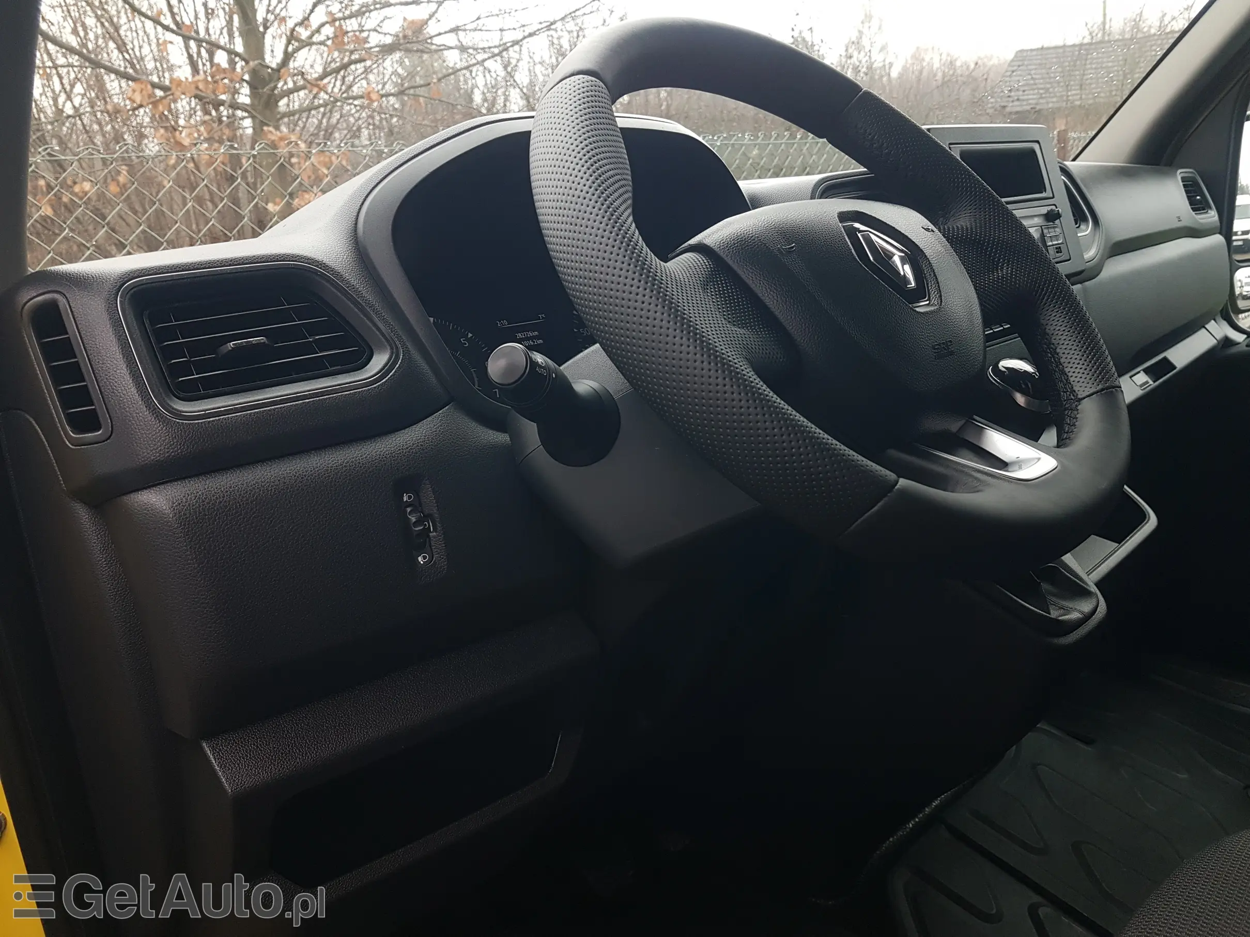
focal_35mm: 26
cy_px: 468
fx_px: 939
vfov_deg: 53.1
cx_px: 625
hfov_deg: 67.3
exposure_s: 1/50
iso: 80
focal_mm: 4.2
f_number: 1.7
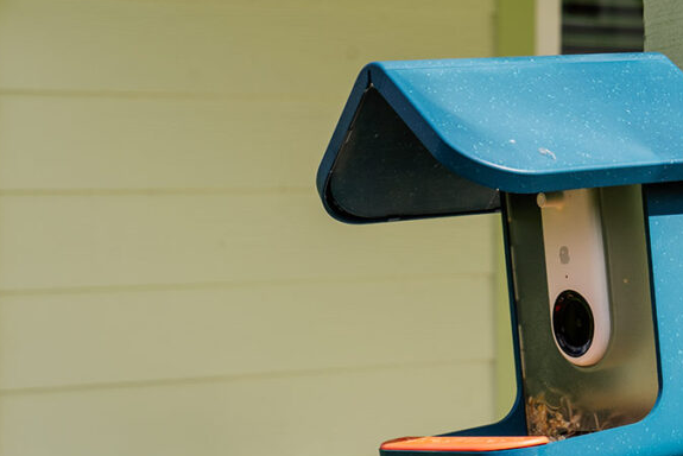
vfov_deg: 15.4
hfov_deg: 22.7
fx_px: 1689
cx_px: 470
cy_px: 280
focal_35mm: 89
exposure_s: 1/640
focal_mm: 50
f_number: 8
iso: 160
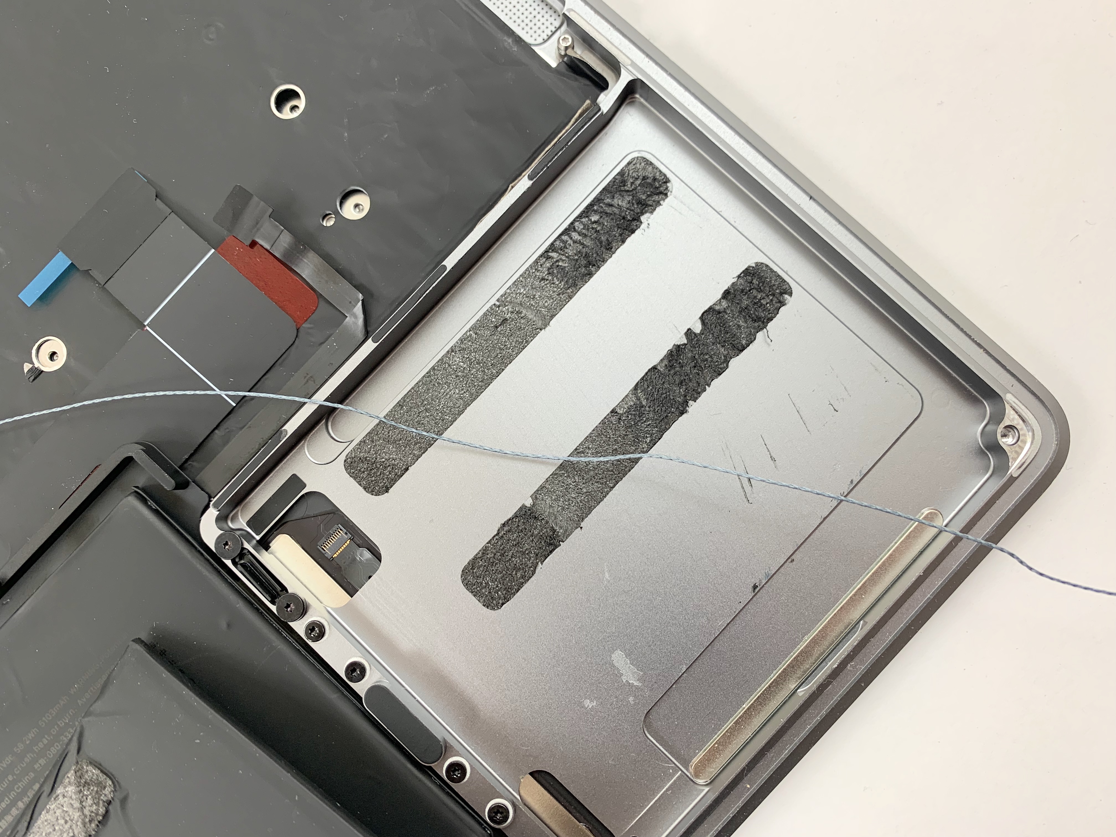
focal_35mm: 26
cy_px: 418
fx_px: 838
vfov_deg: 53.1
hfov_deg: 67.3
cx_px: 558
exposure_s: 1/100
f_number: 1.8
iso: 40
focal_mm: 4.25
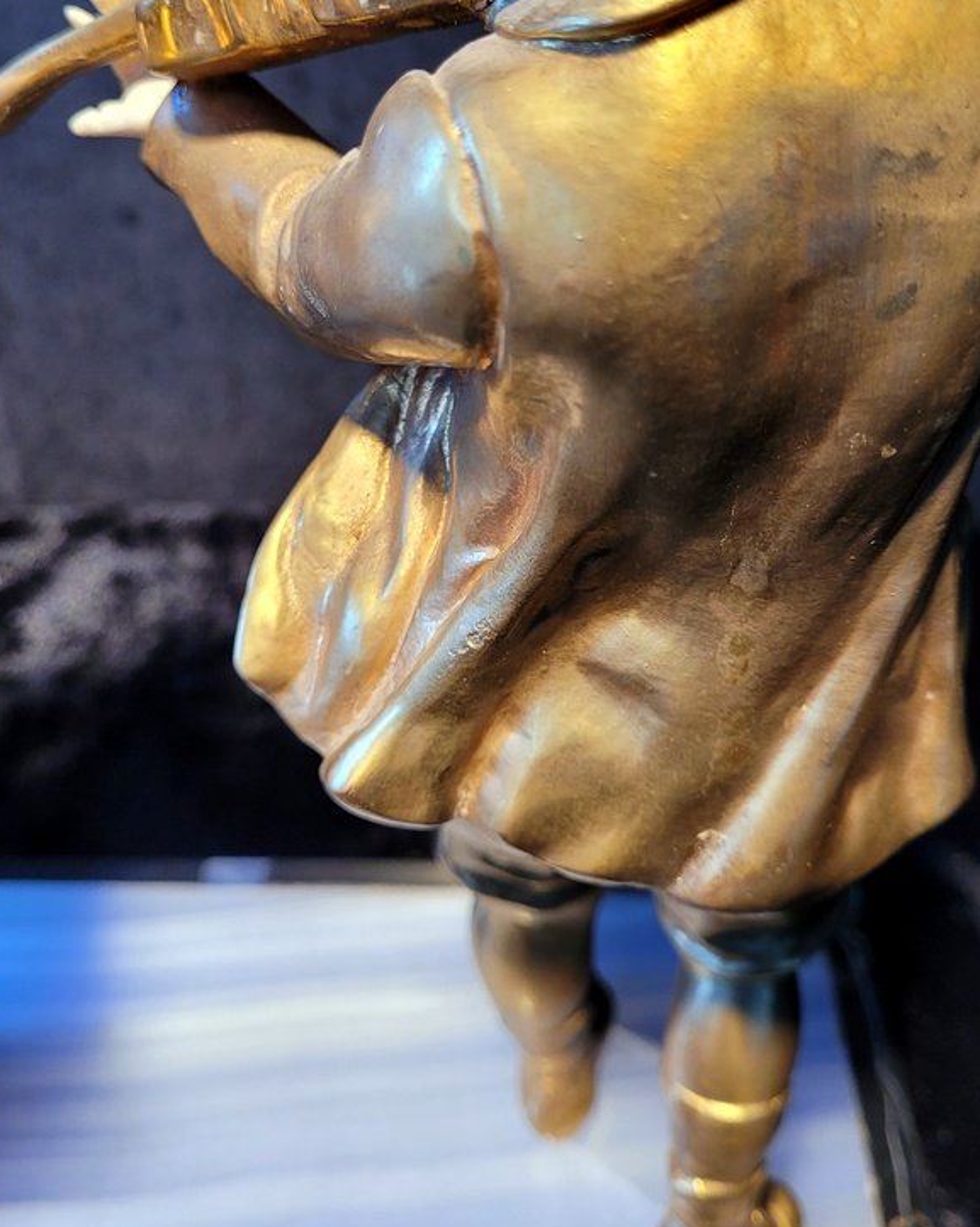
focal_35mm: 36
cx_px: 521
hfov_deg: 41.1
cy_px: 476
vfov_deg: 49.9
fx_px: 1306
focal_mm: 5.4
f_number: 1.8
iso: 125
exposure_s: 1/100
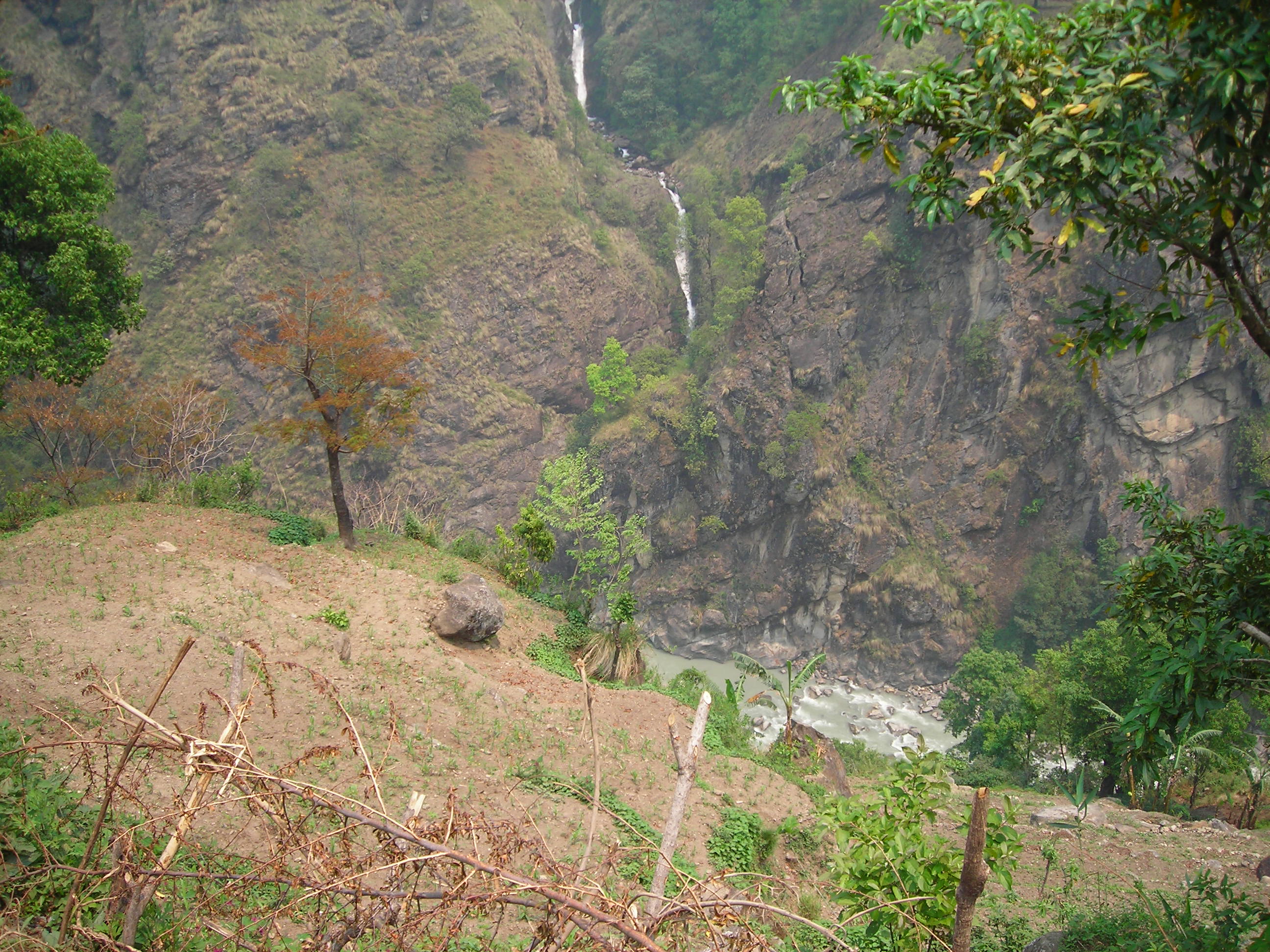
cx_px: 635
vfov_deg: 37.7
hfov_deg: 49.0
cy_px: 476
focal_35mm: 38
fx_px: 1394
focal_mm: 6.3
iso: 50
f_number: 3.2
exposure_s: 1/210
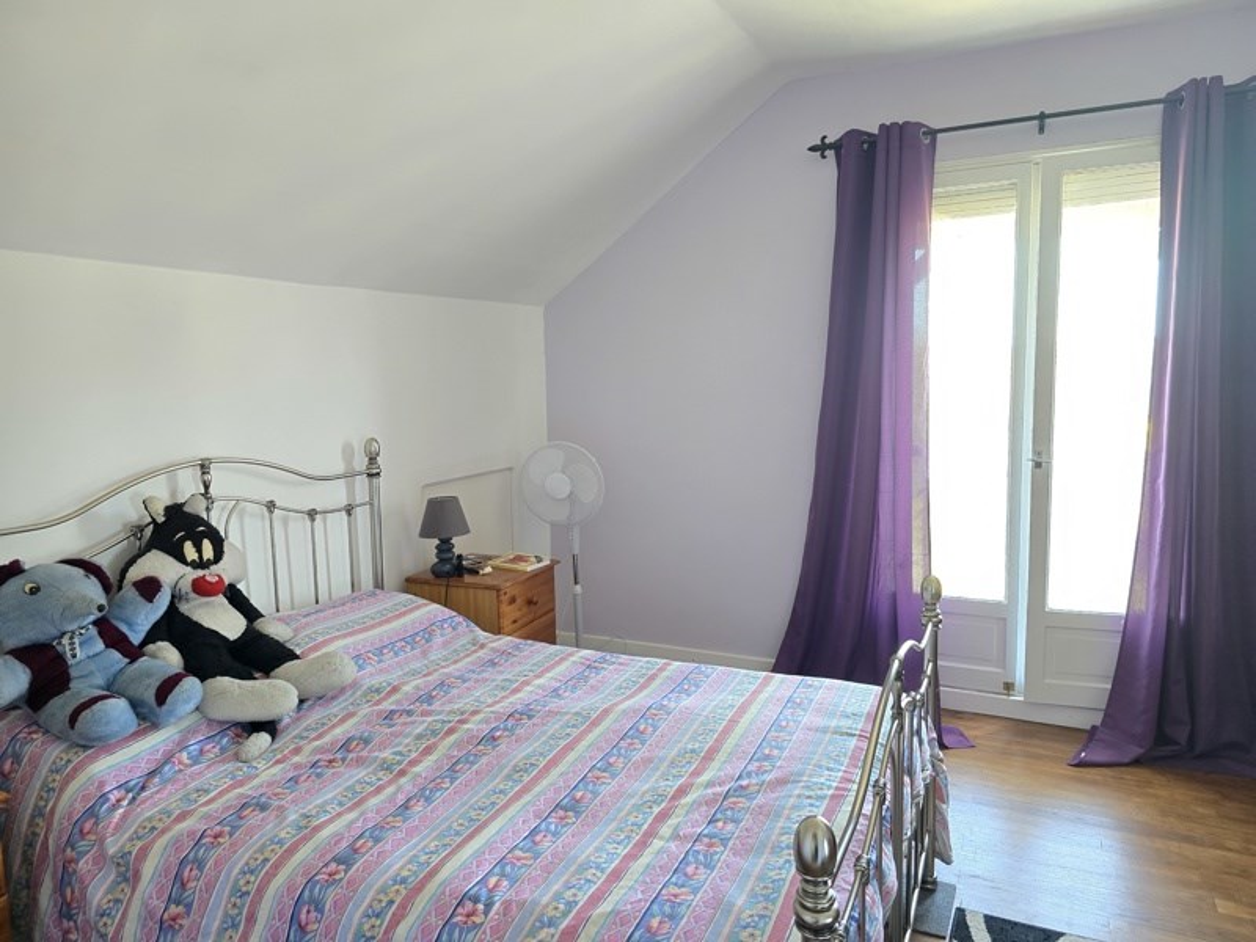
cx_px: 628
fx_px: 835
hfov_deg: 73.9
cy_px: 471
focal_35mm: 23
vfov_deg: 58.9
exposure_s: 1/60
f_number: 1.7
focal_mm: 6.3
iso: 500
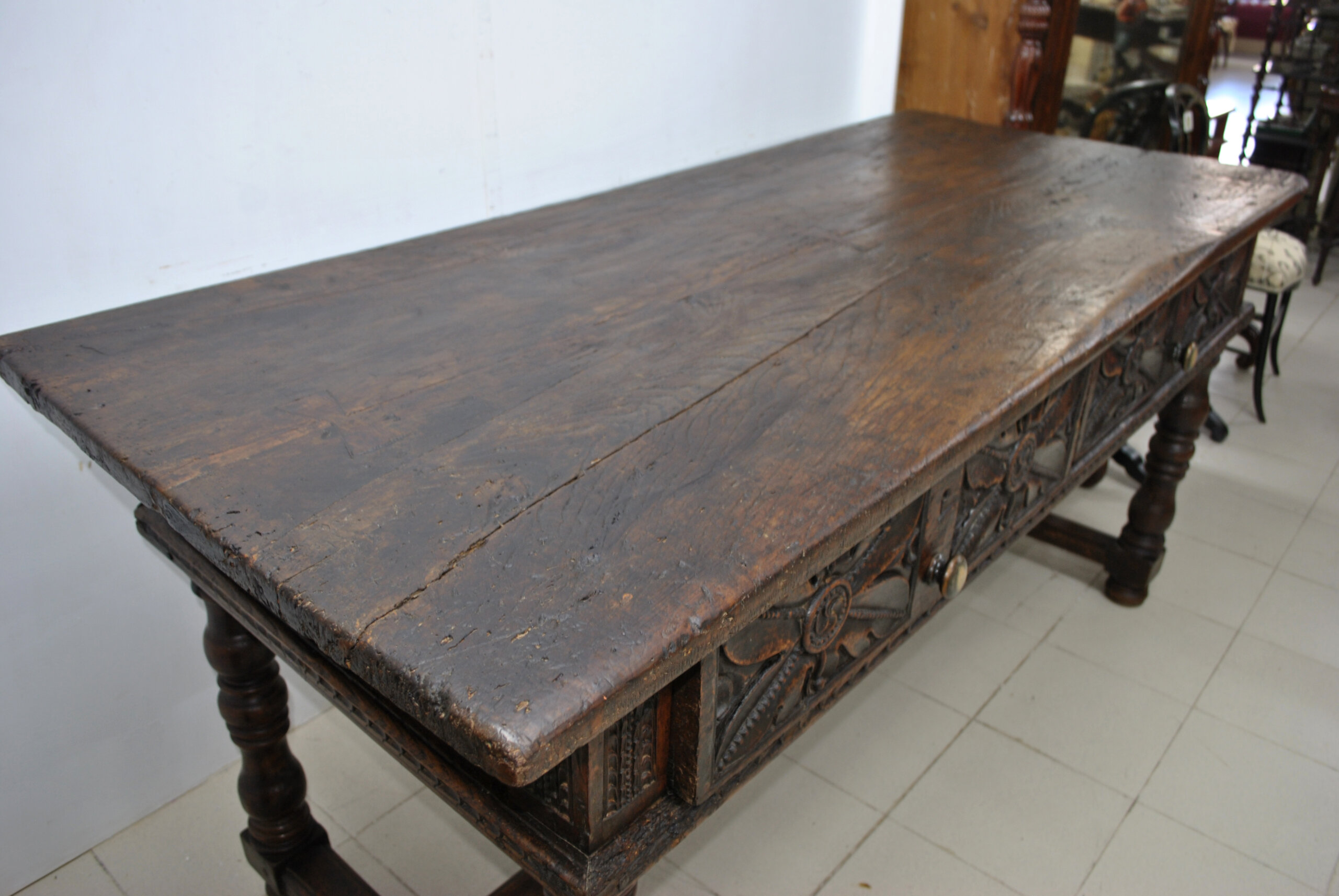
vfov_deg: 48.1
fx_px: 1006
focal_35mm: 27
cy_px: 448
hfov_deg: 67.3
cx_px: 670
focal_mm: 18
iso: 200
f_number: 3.5
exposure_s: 1/10
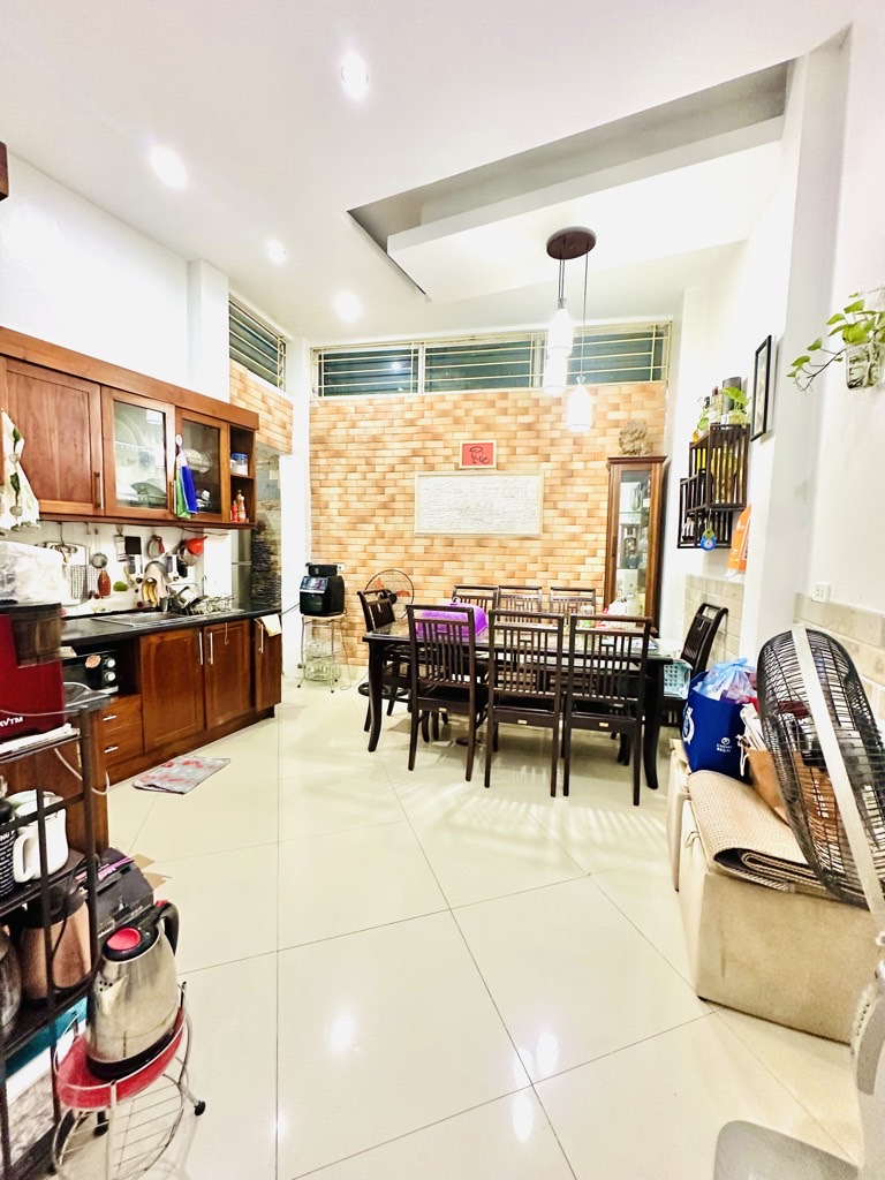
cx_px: 442
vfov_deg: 102.1
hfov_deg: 85.7
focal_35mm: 14
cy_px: 590
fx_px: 477
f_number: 2.2
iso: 400
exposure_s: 1/50
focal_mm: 2.22
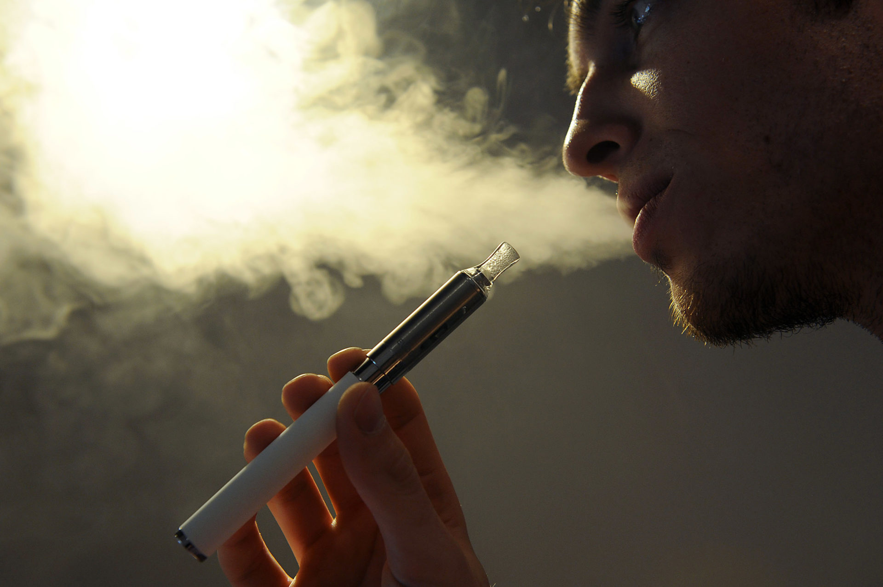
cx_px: 442
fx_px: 1103
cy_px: 294
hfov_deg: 43.6
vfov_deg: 29.8
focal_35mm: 45
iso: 800
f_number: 5.6
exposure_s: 1/100
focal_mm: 45
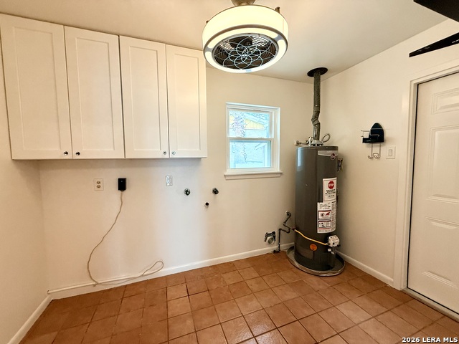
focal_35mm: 14
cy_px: 172
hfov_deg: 102.1
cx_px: 230
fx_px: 186
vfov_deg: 85.7
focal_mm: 2.22
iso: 250
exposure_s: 1/120
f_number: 2.2
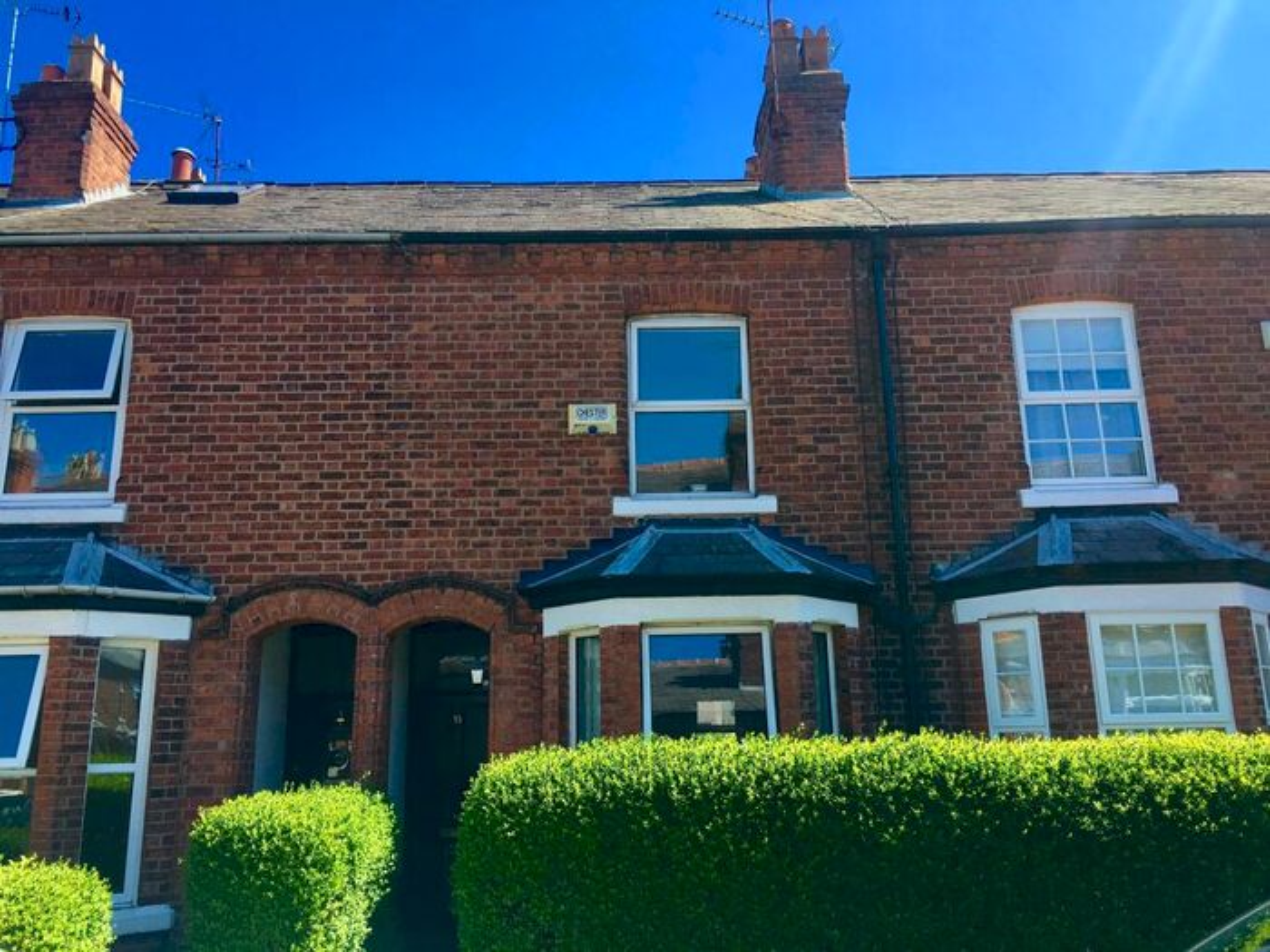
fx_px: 1064
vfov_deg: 48.2
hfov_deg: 61.7
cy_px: 476
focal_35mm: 29
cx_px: 635
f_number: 2.2
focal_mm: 4.15
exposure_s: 1/761
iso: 25
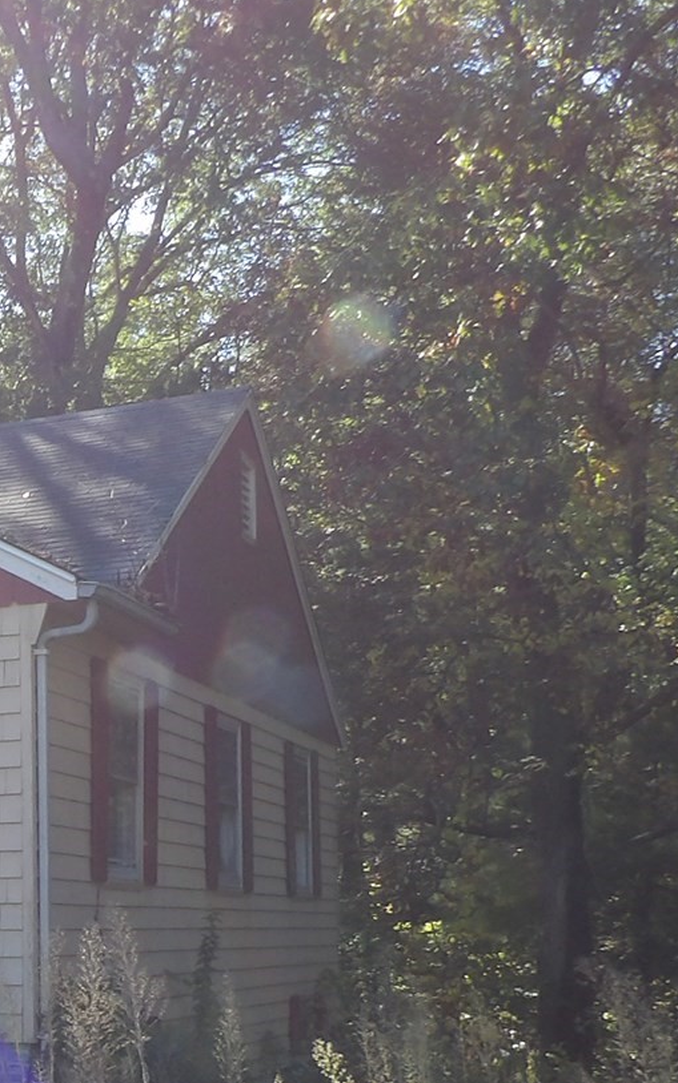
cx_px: -385
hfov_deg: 17.8
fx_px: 1891
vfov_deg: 30.9
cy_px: 911
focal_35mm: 64
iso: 100
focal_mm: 4.3
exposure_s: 1/101
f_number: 5.6
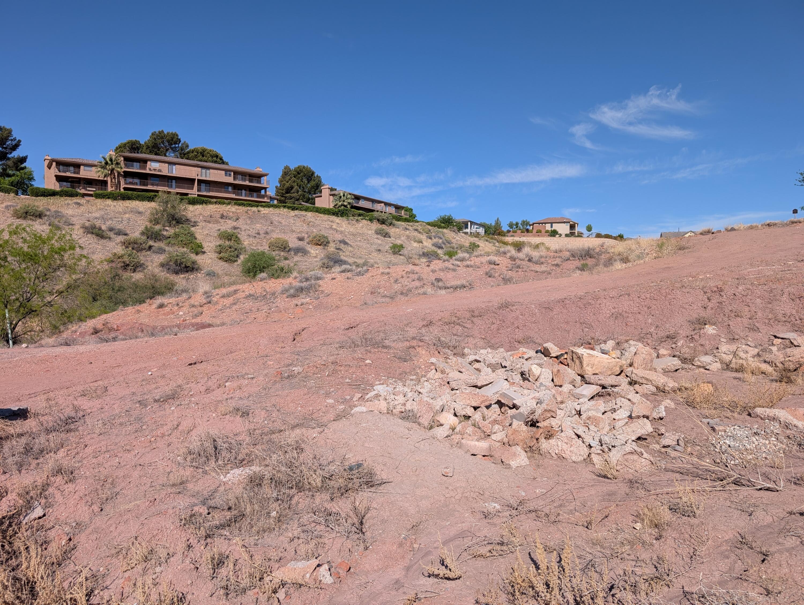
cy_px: 302
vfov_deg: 56.9
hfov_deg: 71.5
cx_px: 402
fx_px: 558
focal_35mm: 24
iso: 21
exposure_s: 1/1513
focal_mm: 6.9
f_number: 1.68
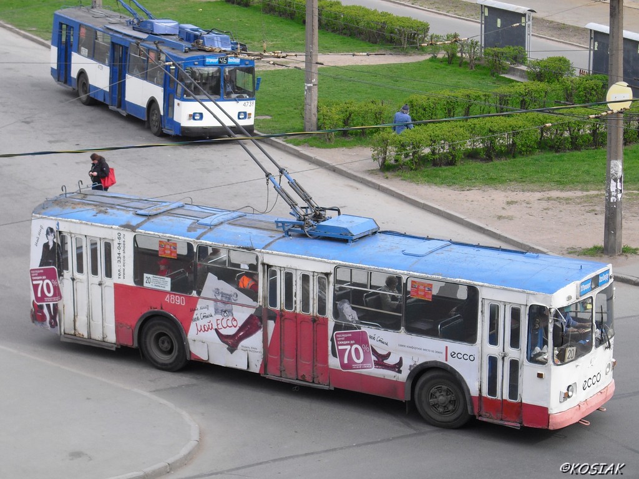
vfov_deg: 18.9
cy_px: 240
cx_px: 320
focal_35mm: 78
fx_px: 1440
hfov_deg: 25.0
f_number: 4.2
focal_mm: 12.8
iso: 64
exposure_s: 1/200
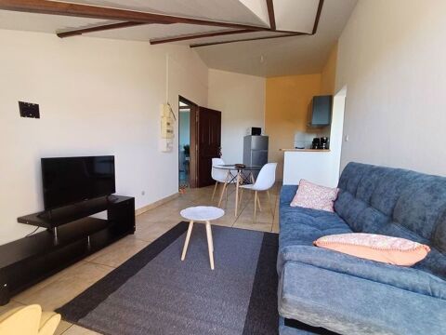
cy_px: 168
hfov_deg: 94.5
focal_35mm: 16
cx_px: 223
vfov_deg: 78.1
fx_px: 206
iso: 100
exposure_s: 1/50
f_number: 2.2
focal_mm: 1.64
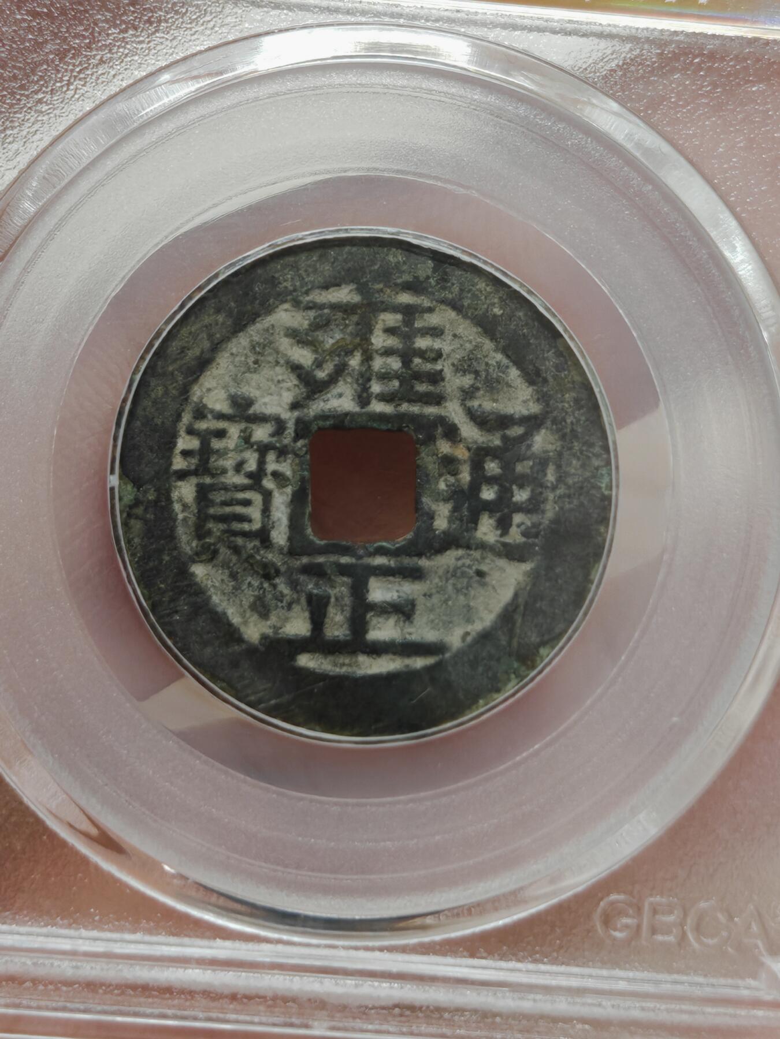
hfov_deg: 15.6
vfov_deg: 20.7
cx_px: 390
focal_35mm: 95
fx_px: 2854
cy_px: 520
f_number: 1.6
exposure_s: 1/98
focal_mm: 7.62
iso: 64
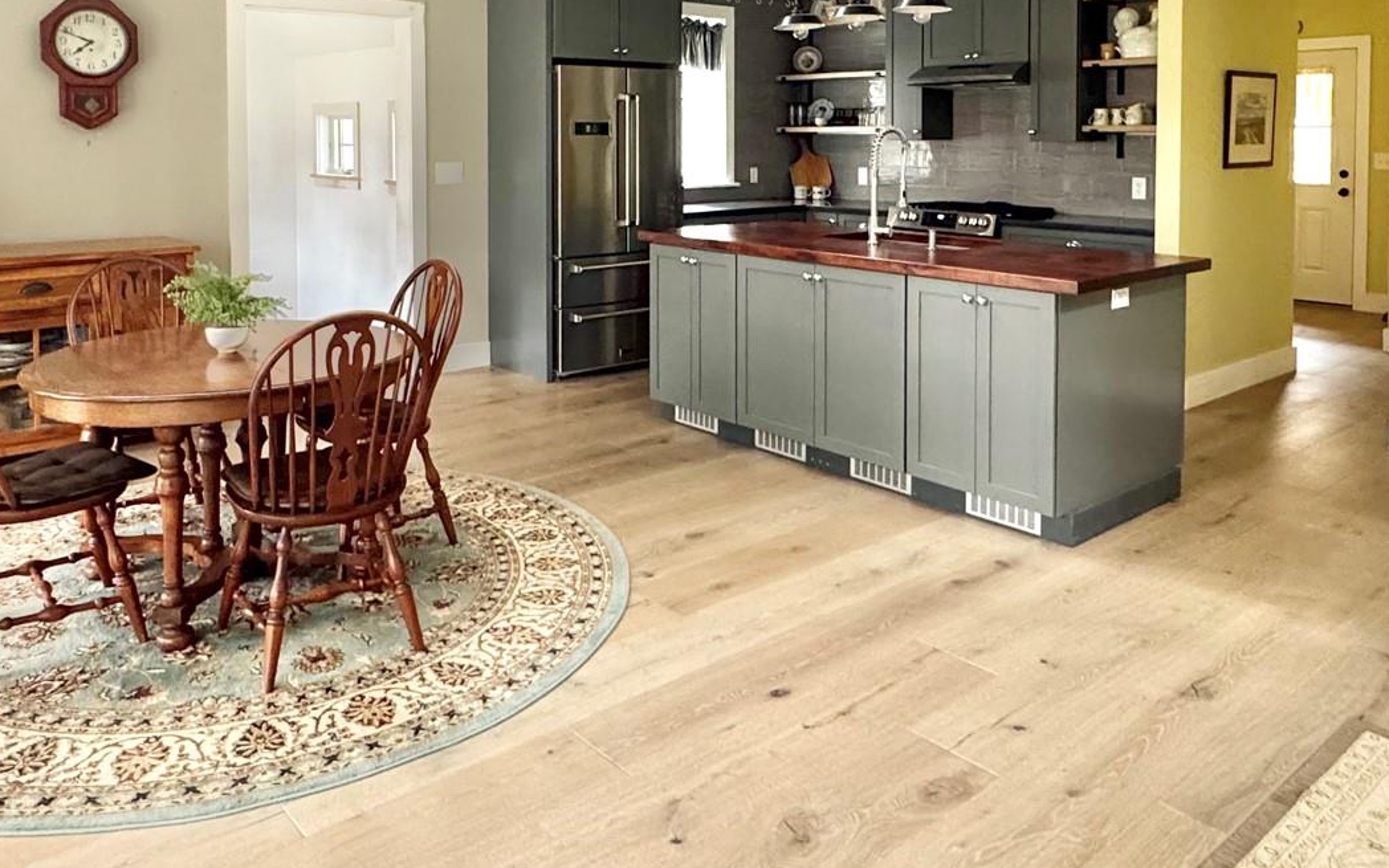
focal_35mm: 29
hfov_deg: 64.6
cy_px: 162
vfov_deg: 41.1
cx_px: 661
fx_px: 1098
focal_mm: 2.22
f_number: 2.2
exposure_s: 1/60
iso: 400
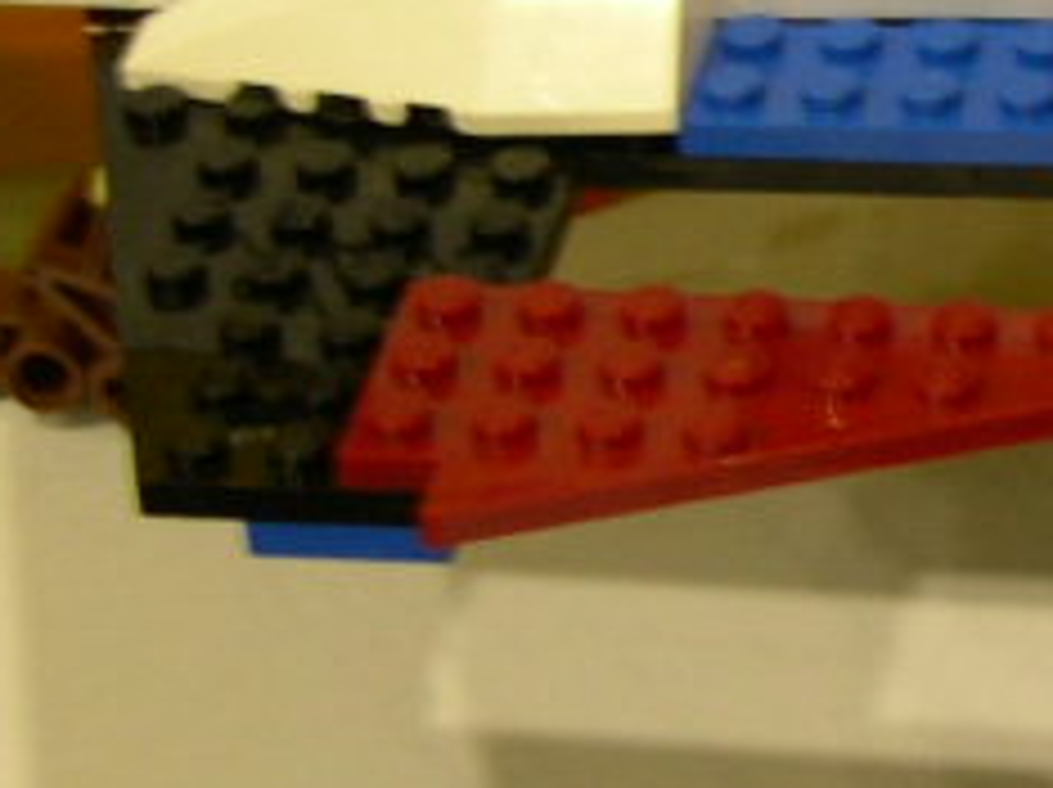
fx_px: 6929
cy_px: 54
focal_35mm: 228
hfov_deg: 8.5
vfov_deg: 6.5
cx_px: 1593
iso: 120
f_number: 3.2
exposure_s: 1/4.7
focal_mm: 11.1
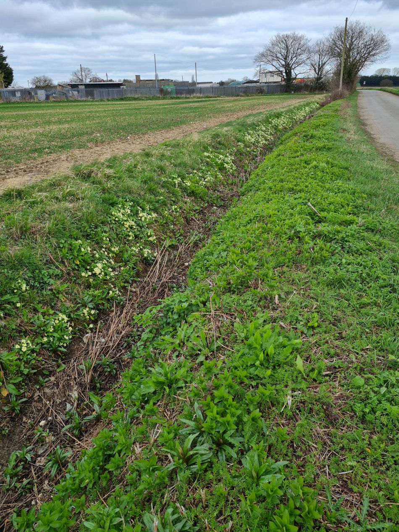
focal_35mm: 26
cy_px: 266
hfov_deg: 53.1
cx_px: 200
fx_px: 400
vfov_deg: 67.3
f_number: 1.8
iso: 50
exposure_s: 1/730
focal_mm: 5.4
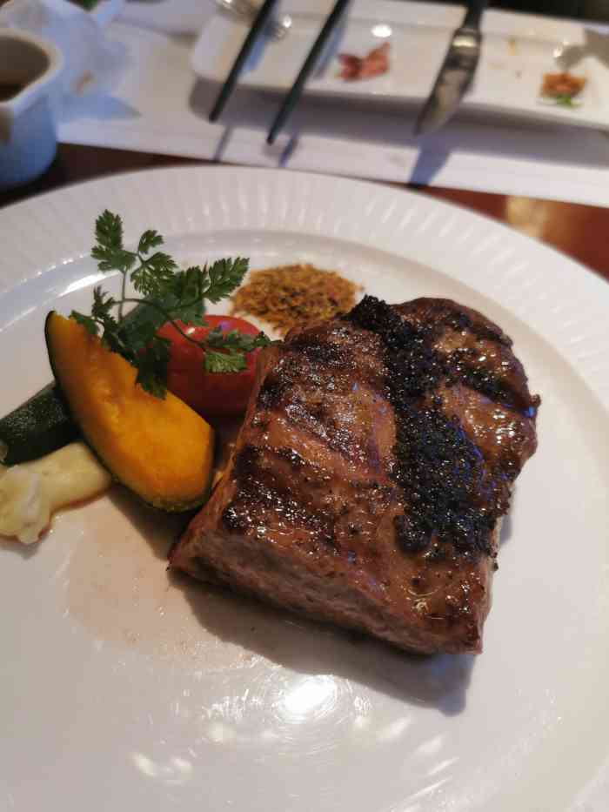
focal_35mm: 27
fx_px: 633
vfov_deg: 65.3
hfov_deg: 51.4
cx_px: 304
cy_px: 406
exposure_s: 1/100
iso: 160
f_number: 1.6
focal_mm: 5.56
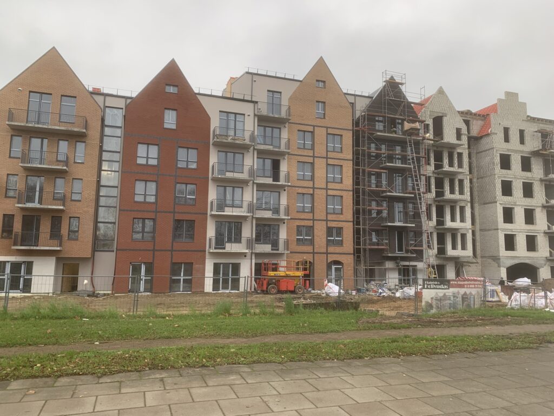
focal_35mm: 26
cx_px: 277
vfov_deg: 53.1
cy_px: 208
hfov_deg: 67.3
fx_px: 416
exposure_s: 1/122
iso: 25
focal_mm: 4.25
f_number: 1.8
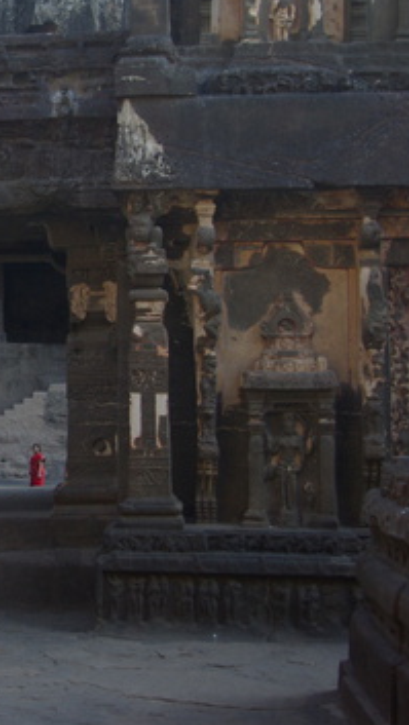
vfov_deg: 28.5
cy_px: 299
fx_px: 1424
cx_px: -95
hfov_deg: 15.7
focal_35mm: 74
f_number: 4
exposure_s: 1/45
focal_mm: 26
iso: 200
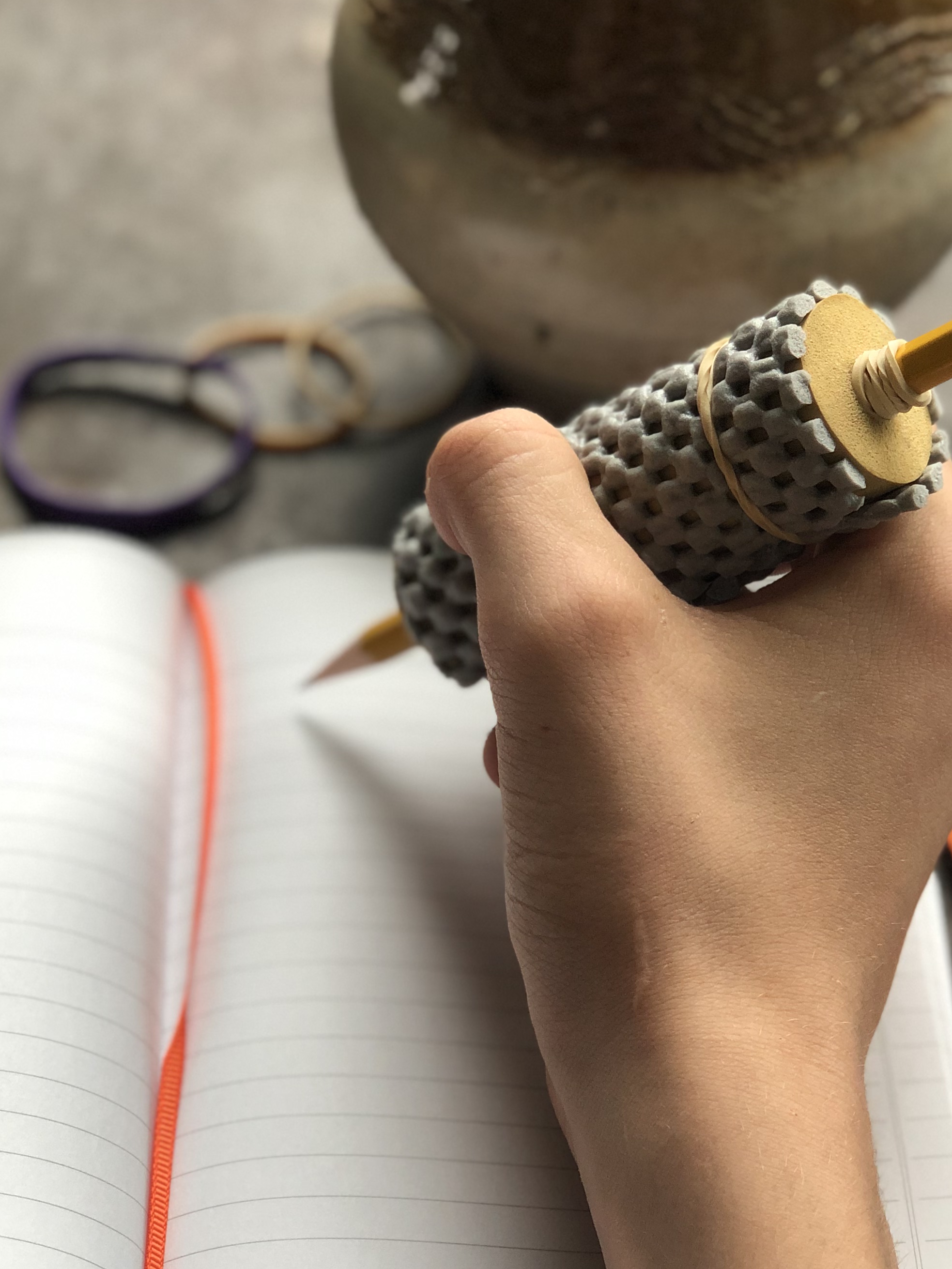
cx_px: 561
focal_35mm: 80
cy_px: 669
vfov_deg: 24.4
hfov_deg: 18.4
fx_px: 2933
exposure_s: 1/60
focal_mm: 6
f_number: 2.4
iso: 50
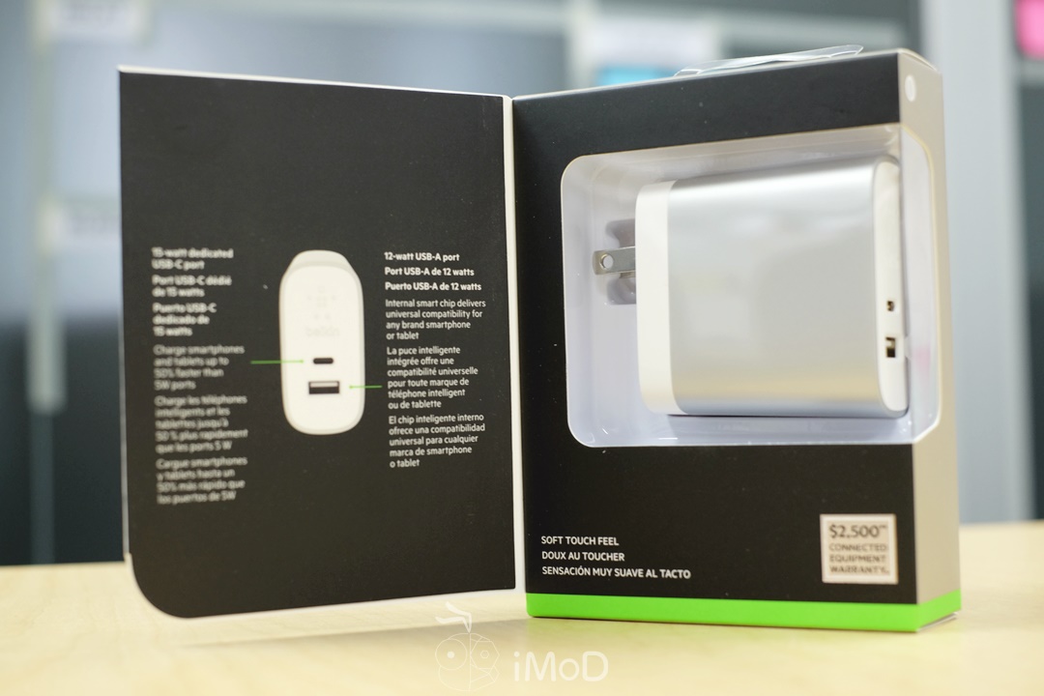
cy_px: 348
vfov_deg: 25.5
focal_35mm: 53
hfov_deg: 37.5
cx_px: 522
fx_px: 1537
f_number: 4
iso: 800
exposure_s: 1/38
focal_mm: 35
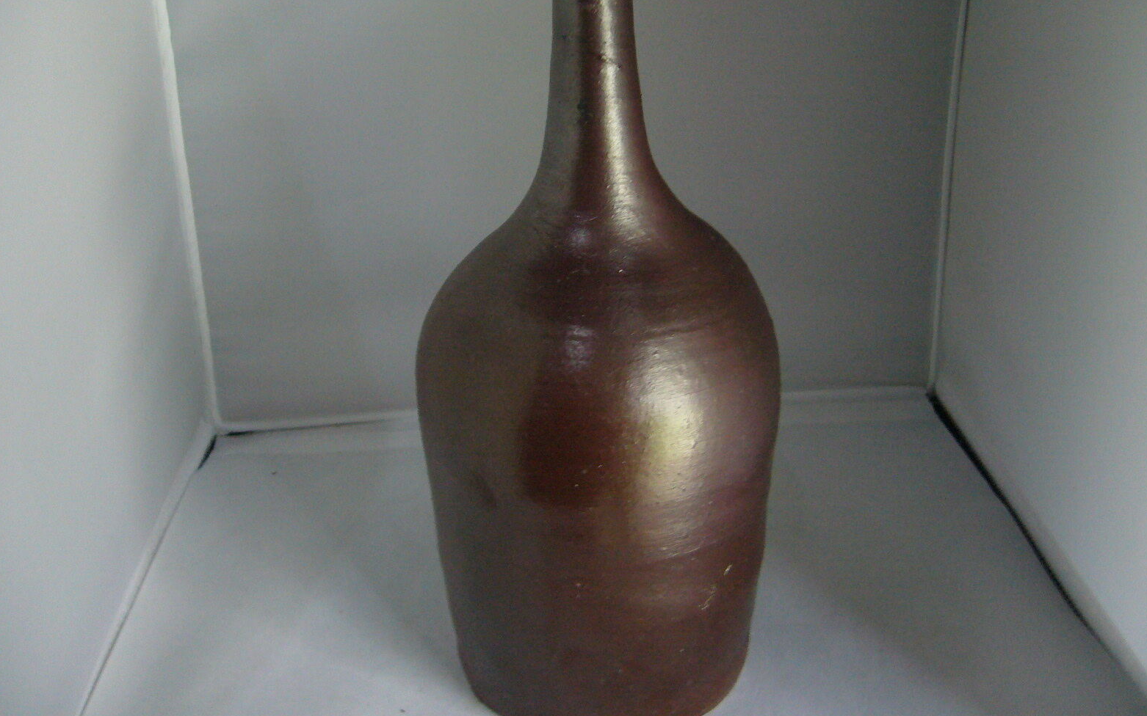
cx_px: 581
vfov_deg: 33.6
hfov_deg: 51.5
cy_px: 327
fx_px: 1188
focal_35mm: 38
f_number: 2.8
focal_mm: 5.8
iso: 200
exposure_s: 1/8
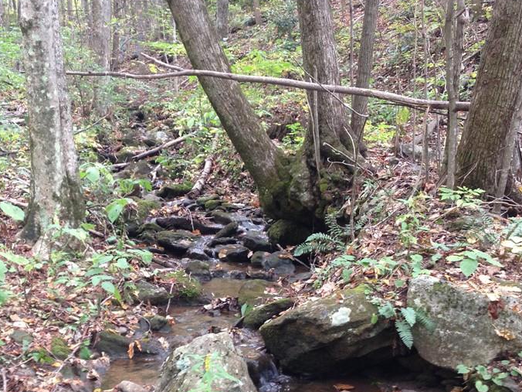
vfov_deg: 28.9
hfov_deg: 37.9
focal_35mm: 50
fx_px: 754
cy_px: 261
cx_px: 192
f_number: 2.4
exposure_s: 1/20
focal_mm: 4.13
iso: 100
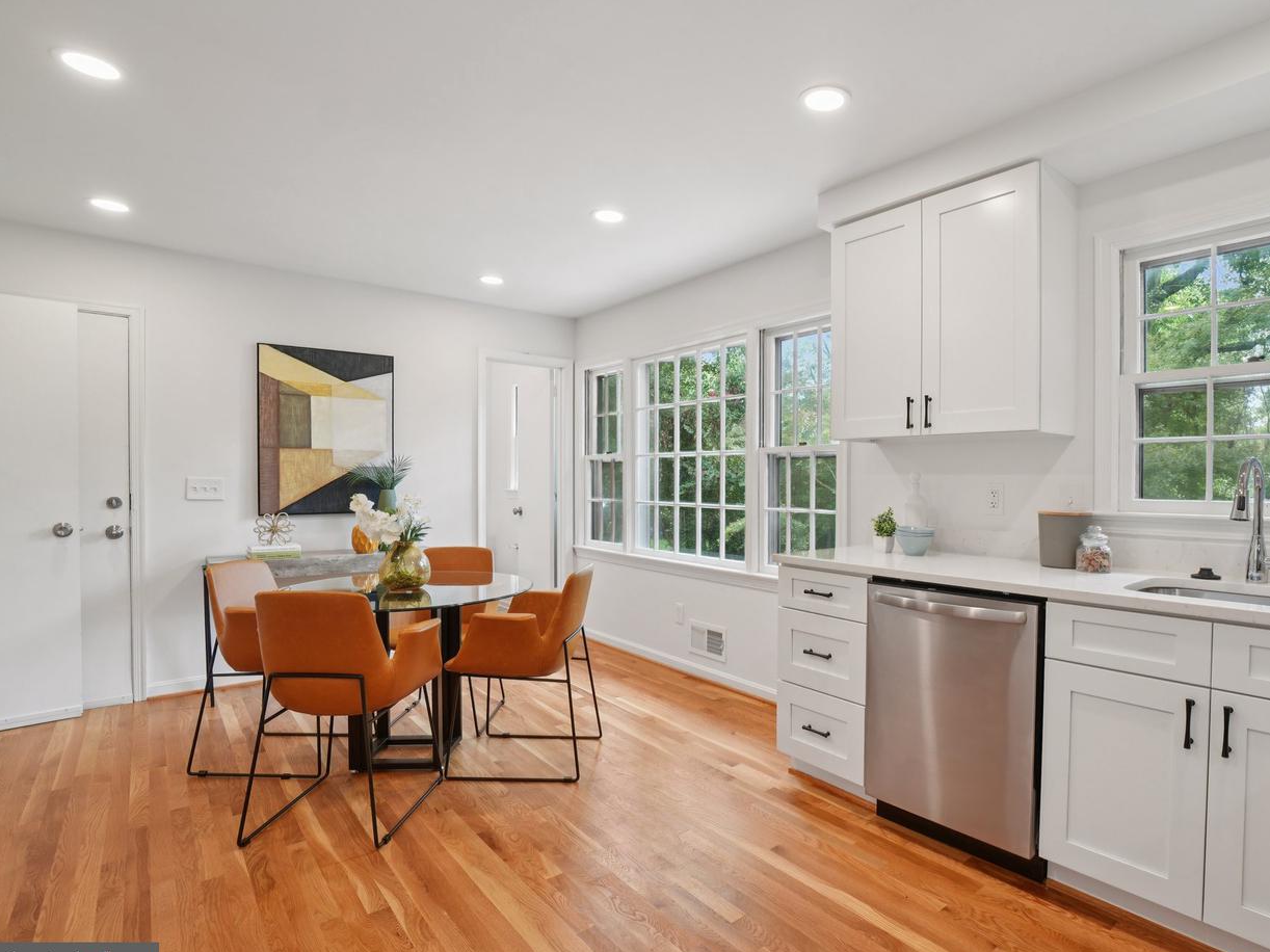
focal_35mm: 17
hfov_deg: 90.2
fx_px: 624
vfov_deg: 74.7
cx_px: 745
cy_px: 497
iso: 100
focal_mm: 10
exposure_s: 1/10
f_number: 7.1
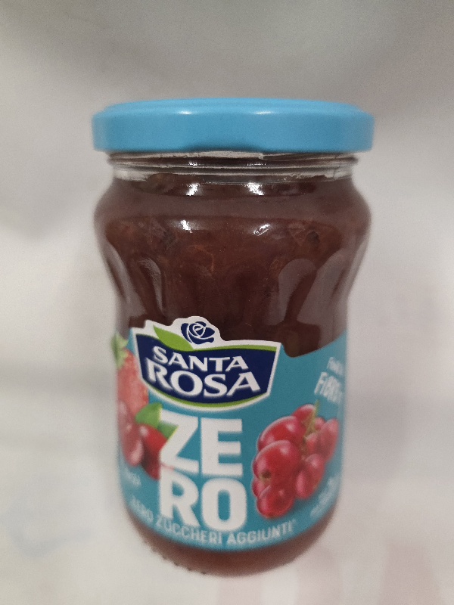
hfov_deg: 58.9
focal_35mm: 23
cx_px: 227
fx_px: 402
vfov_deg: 73.9
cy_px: 302
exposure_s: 1/101
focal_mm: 6.3
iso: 500
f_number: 1.7
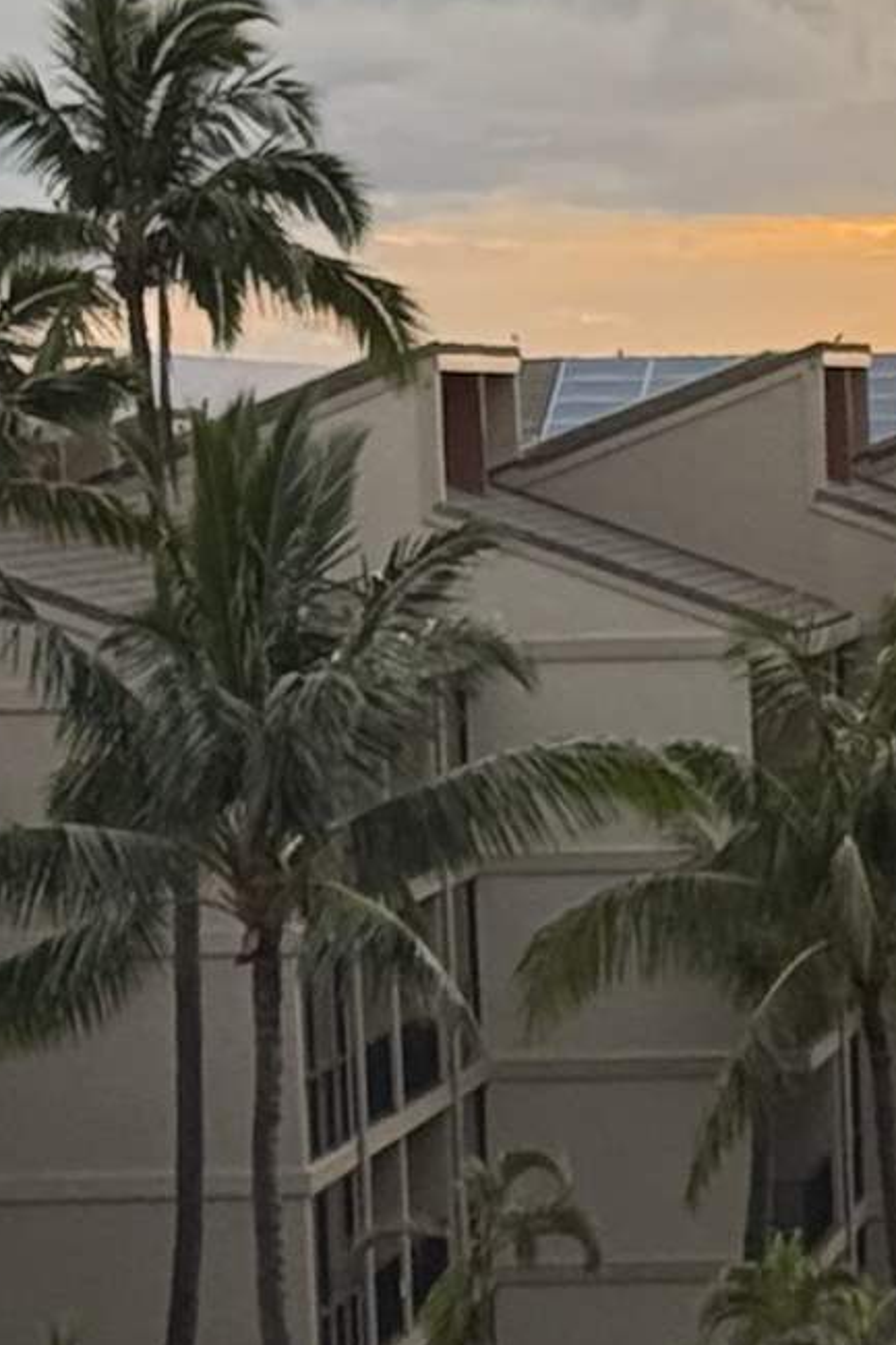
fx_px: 8815
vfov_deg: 8.6
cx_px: 1689
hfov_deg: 5.7
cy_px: 1637
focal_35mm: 236
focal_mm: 6.76
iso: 100
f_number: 1.78
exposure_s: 1/442
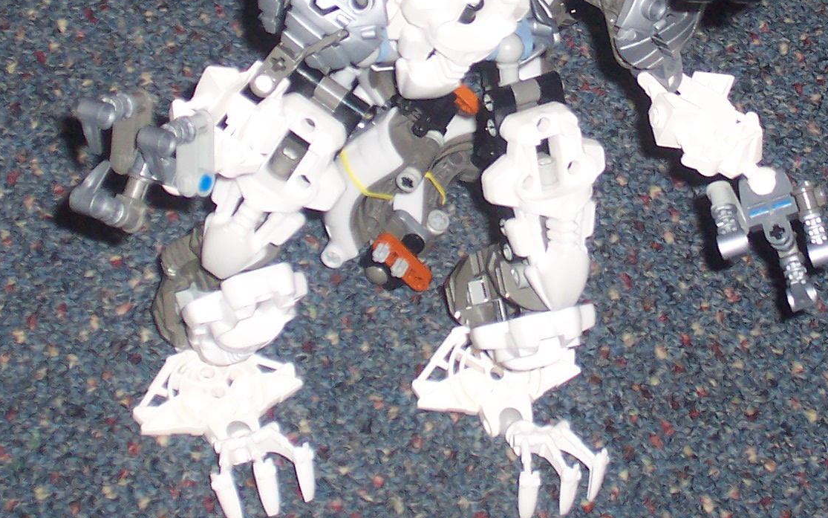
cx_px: 539
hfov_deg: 12.2
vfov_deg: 7.6
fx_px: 3881
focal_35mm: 172
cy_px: -26
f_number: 4.1
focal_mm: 13.5
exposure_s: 1/90
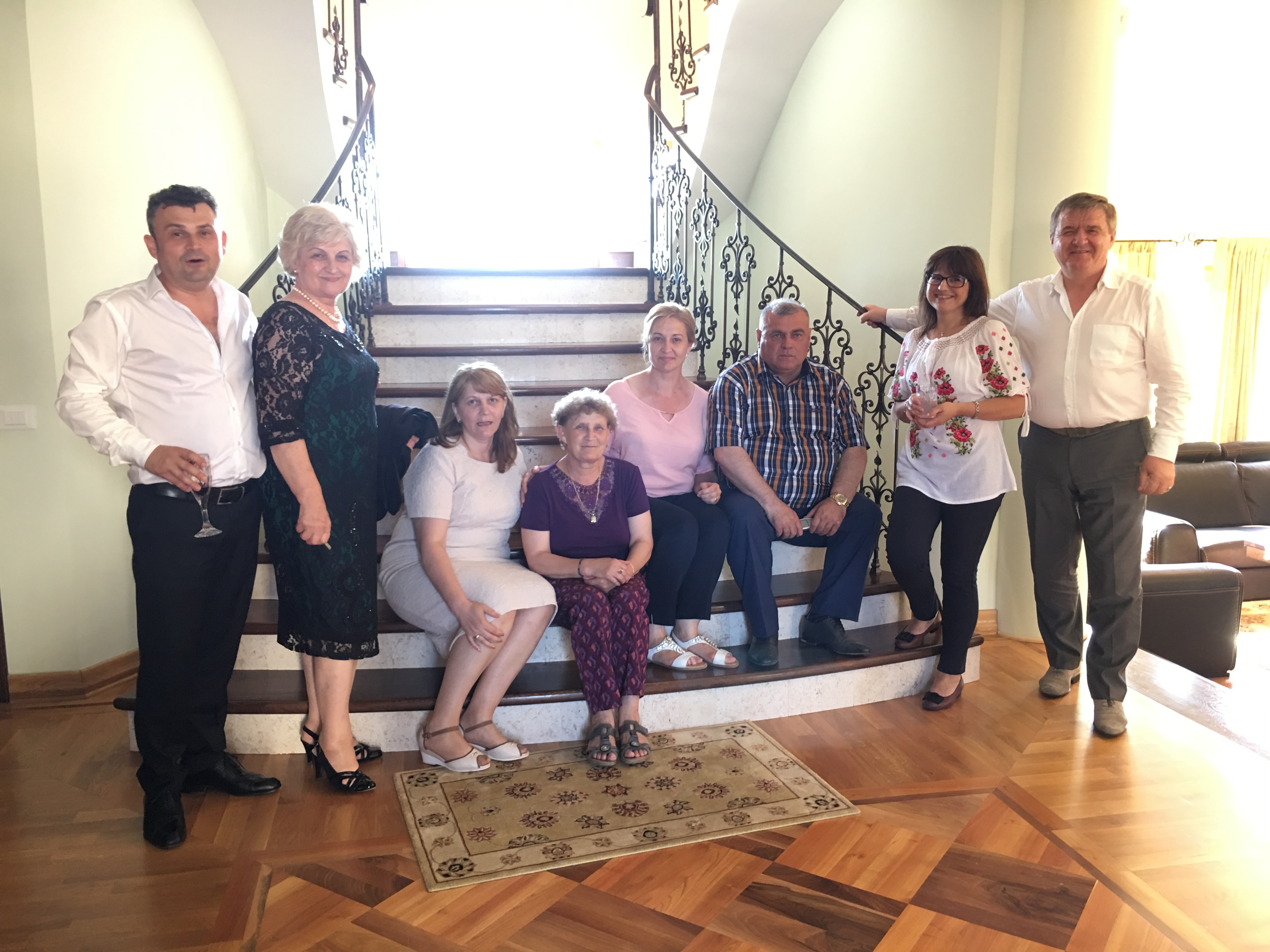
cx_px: 635
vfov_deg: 48.2
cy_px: 476
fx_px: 1064
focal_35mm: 29
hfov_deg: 61.7
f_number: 2.2
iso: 64
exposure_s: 1/17
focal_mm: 4.15
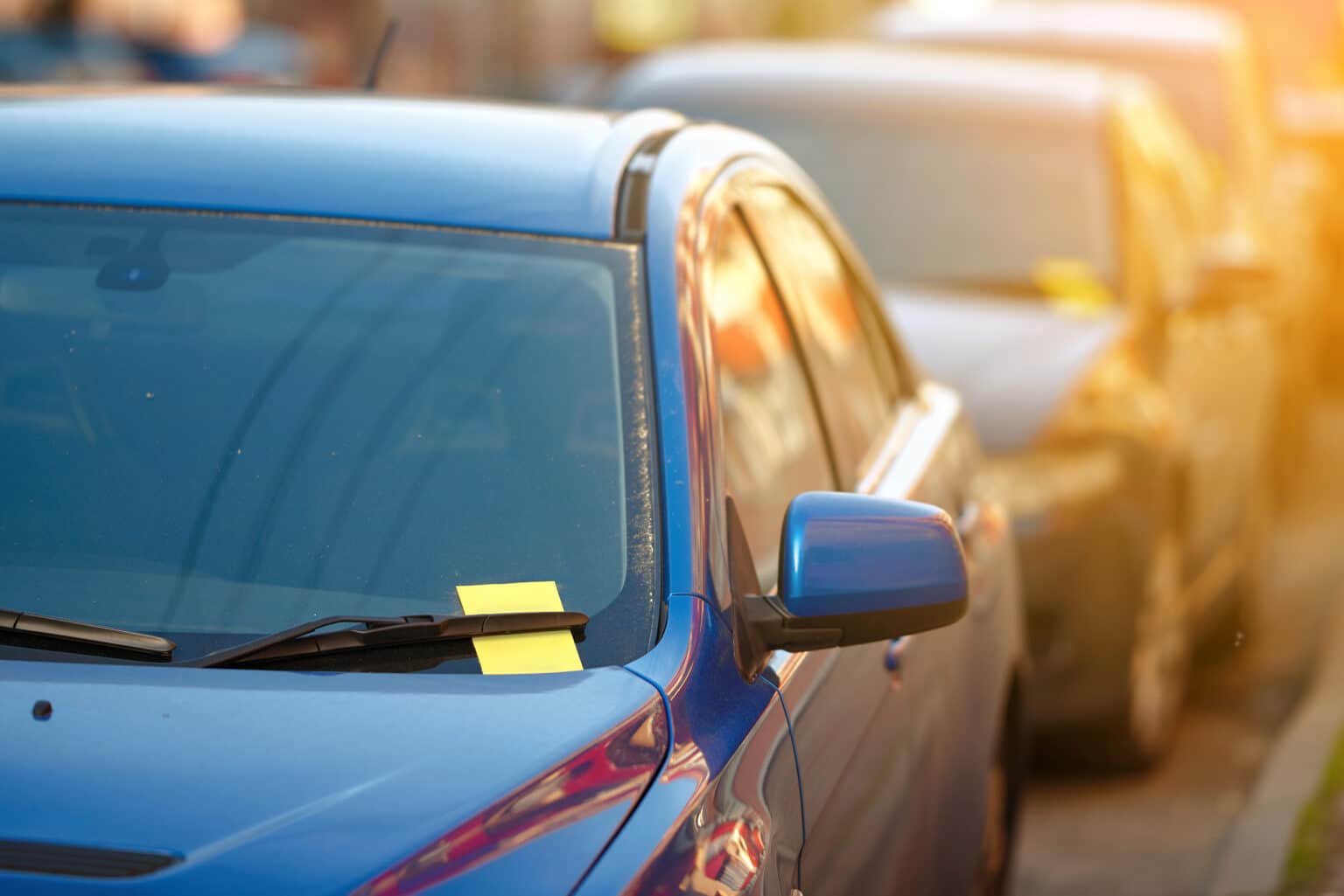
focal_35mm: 135
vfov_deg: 10.2
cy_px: 448
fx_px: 5041
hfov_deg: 15.2
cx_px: 672
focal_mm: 135
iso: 250
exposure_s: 1/1250
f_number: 1.8
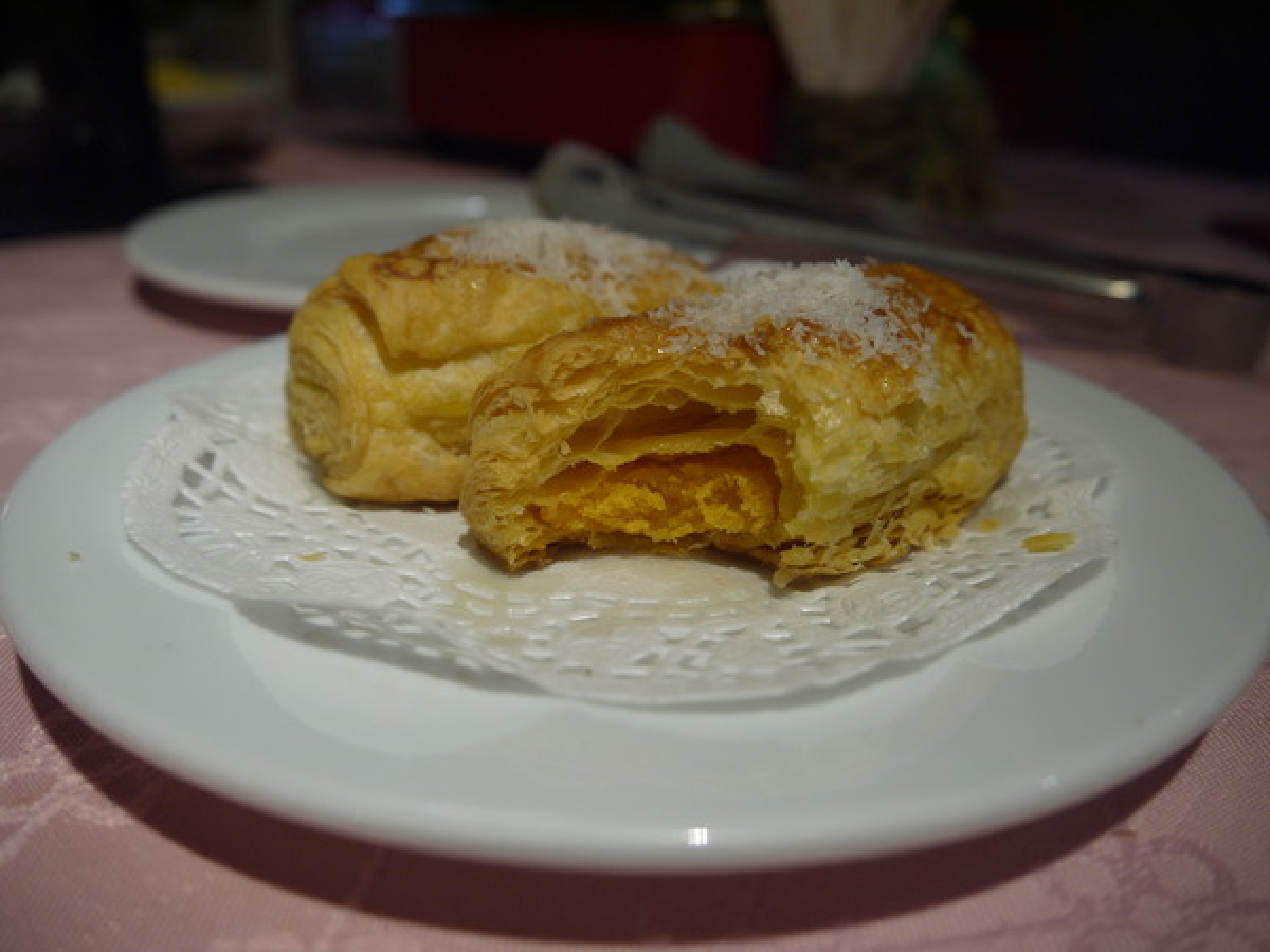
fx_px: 1027
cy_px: 476
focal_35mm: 28
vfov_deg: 49.7
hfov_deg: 63.4
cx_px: 635
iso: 250
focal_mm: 14
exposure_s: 1/60
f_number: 3.5
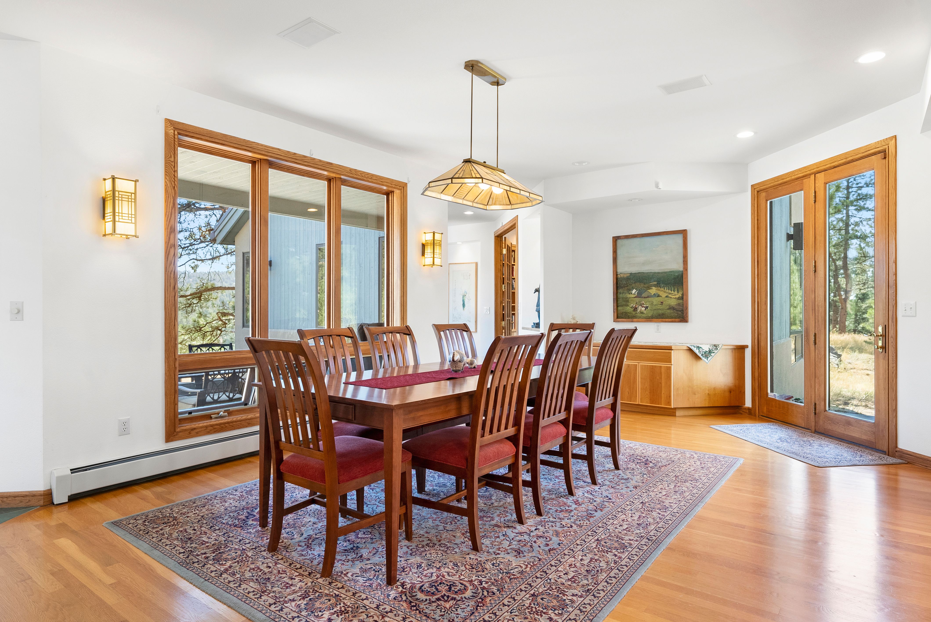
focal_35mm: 21
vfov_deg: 59.6
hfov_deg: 81.2
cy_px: 311
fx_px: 543
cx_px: 466
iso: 640
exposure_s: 1/15
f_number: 8
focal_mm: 21
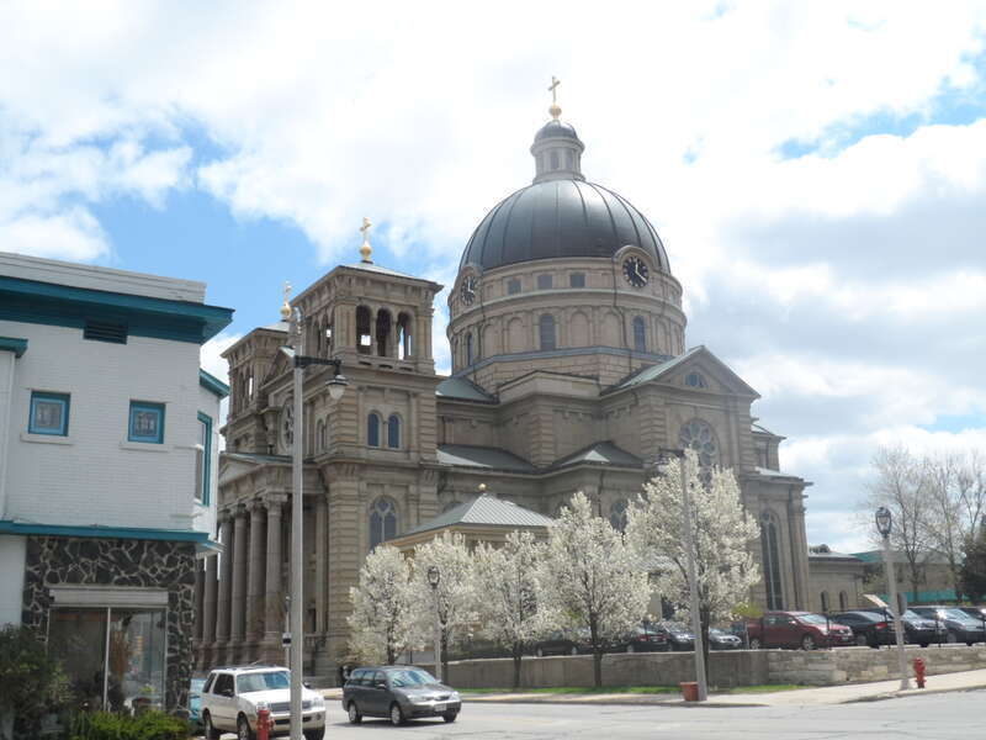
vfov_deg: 35.1
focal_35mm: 41
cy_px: 370
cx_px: 493
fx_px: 1168
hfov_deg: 45.8
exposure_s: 1/350
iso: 80
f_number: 5.2
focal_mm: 6.8
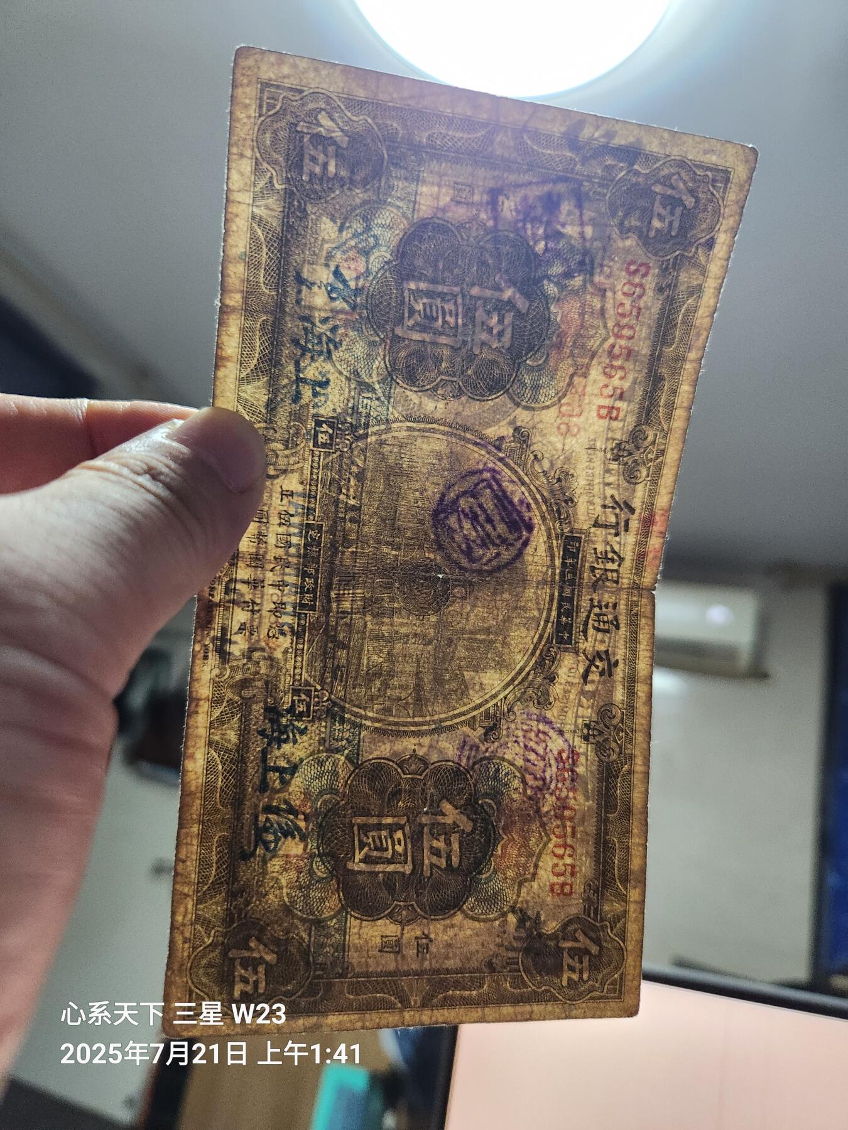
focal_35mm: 23
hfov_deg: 58.9
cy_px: 565
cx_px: 424
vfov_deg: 73.9
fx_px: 751
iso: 640
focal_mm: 5.4
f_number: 1.8
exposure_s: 1/50
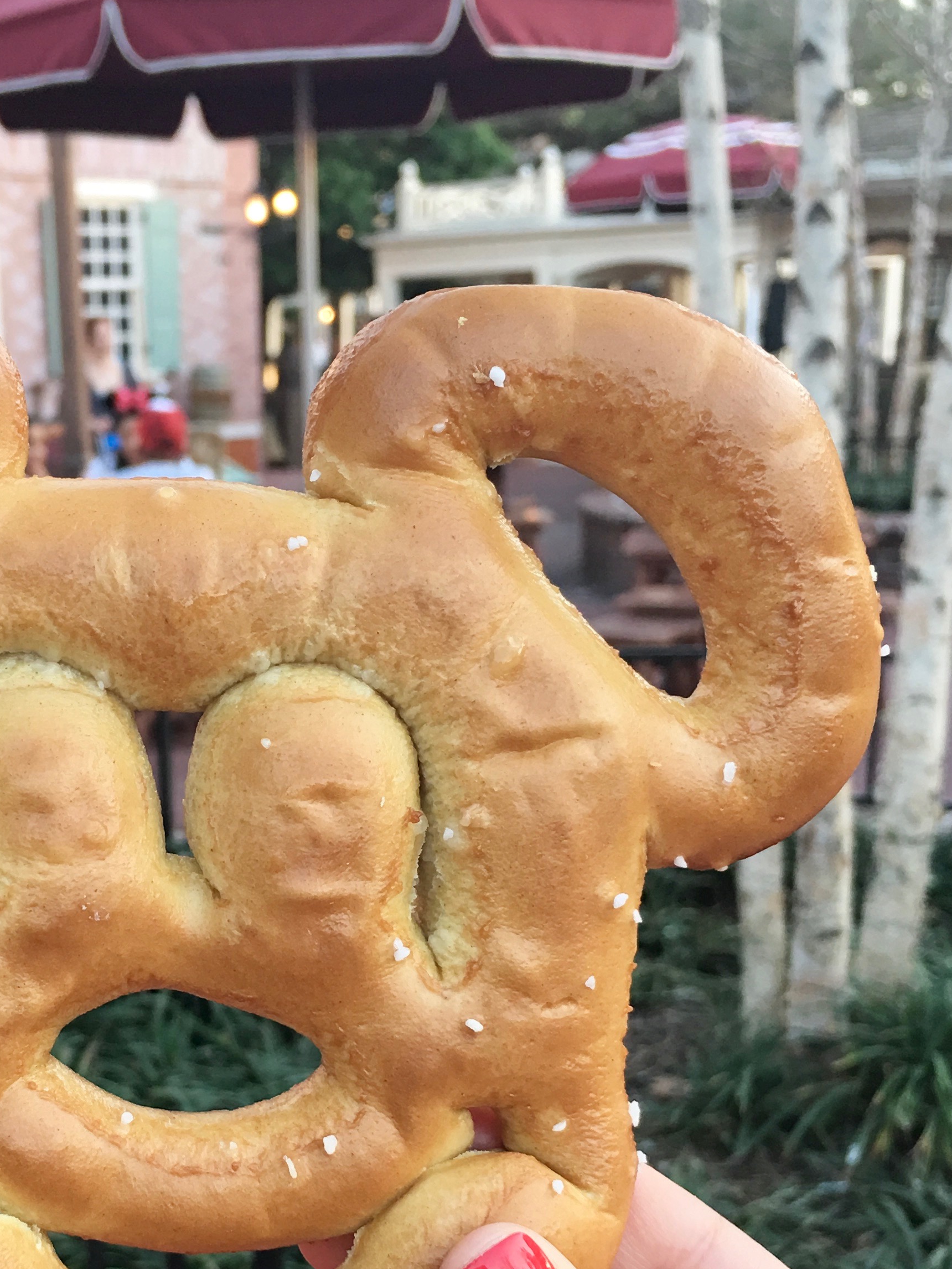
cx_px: 203
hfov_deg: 28.0
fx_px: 1870
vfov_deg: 37.0
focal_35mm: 51
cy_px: 872
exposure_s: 1/30
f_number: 2.2
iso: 25
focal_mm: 4.15
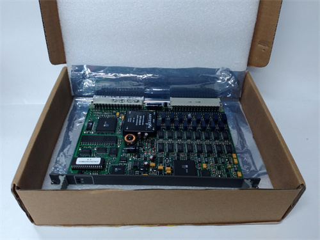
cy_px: 120
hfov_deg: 65.3
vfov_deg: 51.4
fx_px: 250
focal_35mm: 27
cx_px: 160
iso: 231
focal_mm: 3.79
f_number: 2
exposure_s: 1/33
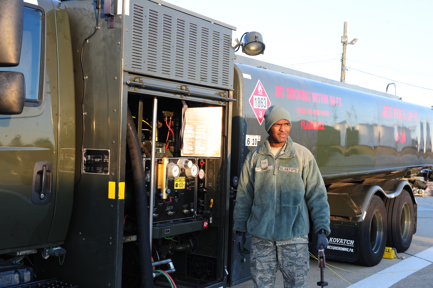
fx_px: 577
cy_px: 144
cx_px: 216
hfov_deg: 41.1
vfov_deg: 28.0
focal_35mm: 48
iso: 1000
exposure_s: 1/250
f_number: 8
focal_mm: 48
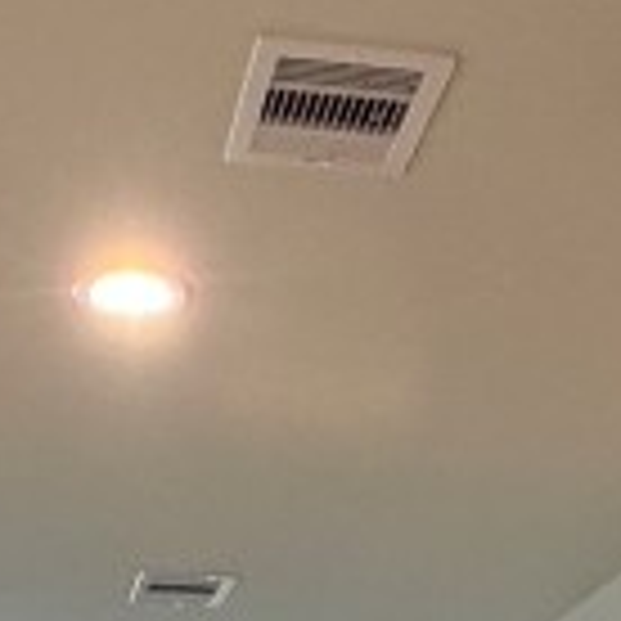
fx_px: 1867
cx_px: 288
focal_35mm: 92
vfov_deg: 15.5
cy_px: 1197
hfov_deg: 18.9
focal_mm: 2.22
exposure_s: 1/60
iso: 400
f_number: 2.2
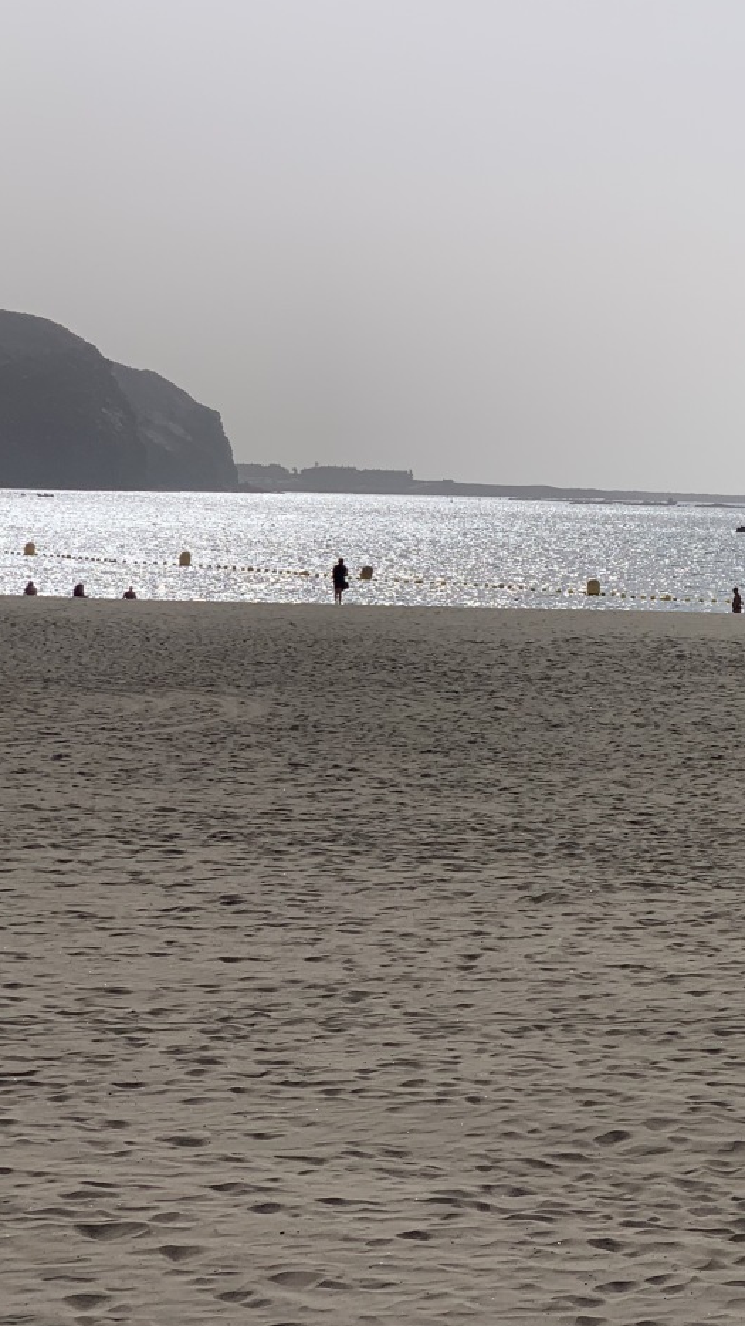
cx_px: 982
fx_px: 3198
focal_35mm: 91
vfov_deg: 23.4
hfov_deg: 12.8
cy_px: 553
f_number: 2.4
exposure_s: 1/3690
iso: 16
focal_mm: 6
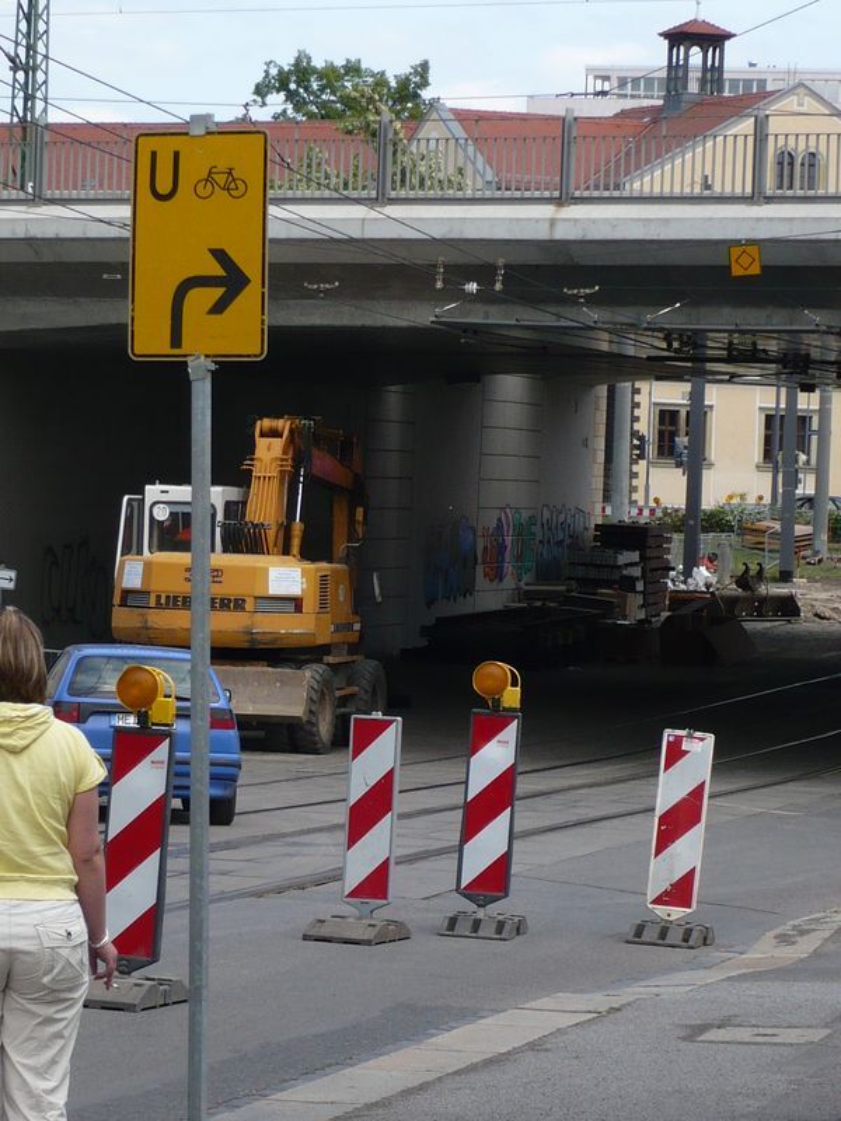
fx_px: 5151
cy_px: 560
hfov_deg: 9.3
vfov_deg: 12.4
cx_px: 420
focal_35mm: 159
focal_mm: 17.4
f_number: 5
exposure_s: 1/320
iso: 100
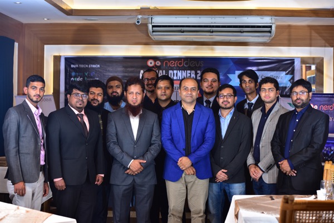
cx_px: 167
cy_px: 112
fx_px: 649
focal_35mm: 70
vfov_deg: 19.5
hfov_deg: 28.8
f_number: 4
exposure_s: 1/200
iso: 500
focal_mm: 70
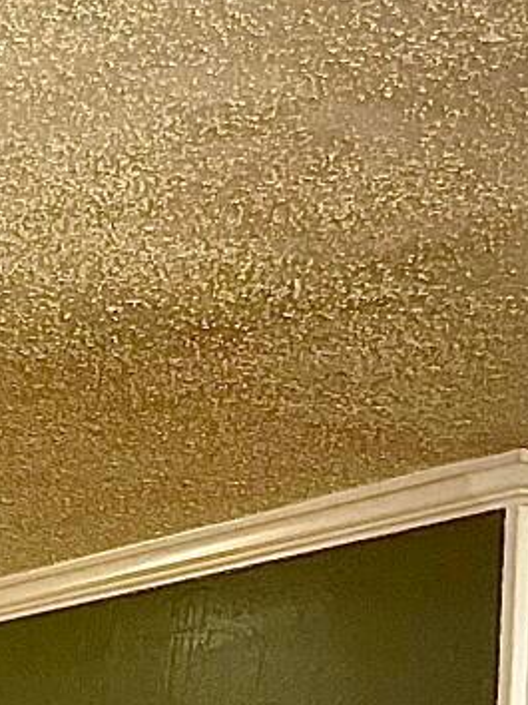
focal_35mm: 147
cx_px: -887
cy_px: 1298
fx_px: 2993
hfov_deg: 8.8
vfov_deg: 12.2
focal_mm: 5.1
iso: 125
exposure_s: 1/120
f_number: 1.6
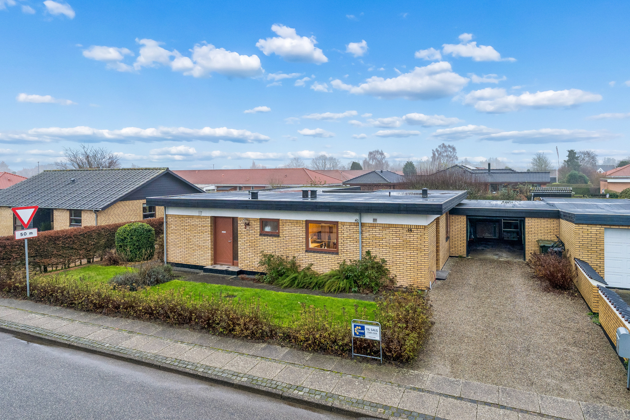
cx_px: 315
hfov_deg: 77.3
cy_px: 210
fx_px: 394
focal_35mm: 22
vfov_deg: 56.1
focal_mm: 22.5
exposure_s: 1/80
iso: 1000
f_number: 8
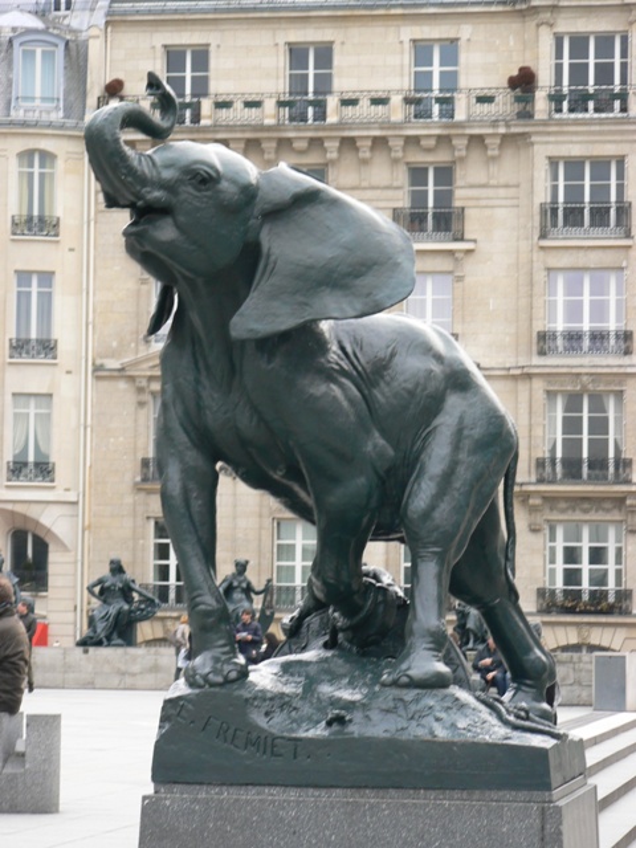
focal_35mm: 117
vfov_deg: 16.8
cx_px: 318
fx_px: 2866
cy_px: 424
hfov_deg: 12.7
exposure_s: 1/100
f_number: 4
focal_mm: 19.5
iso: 80
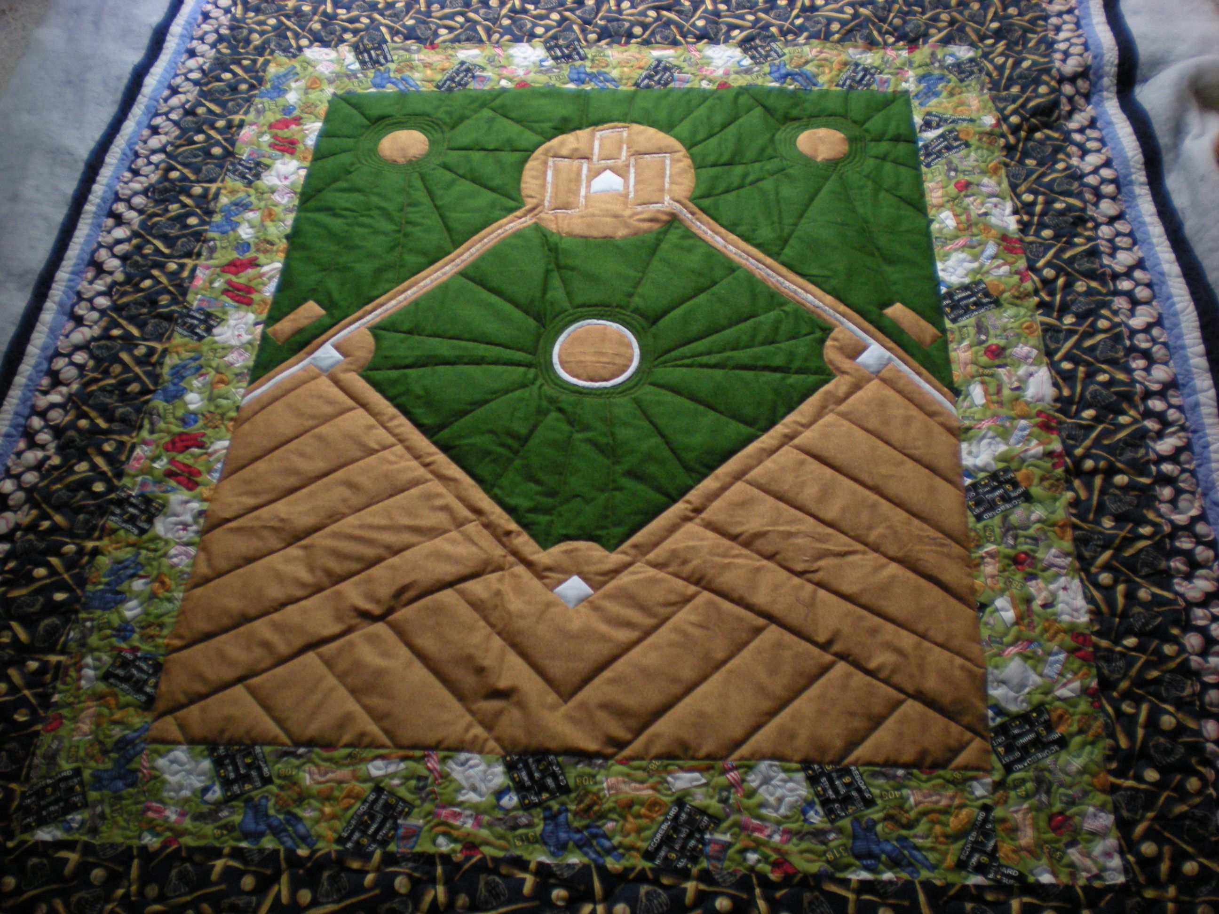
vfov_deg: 37.7
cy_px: 457
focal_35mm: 38
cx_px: 610
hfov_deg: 49.0
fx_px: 1338
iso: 200
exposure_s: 1/50.6
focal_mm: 6.3
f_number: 3.1
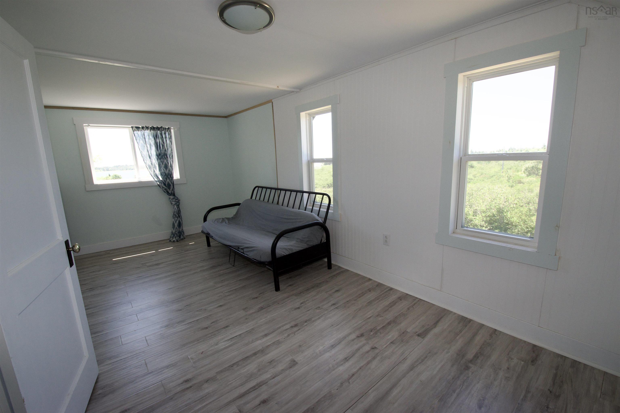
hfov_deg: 100.4
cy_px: 206
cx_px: 310
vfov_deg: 77.3
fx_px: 258
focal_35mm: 15
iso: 500
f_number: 7.1
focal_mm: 10
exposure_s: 1/200
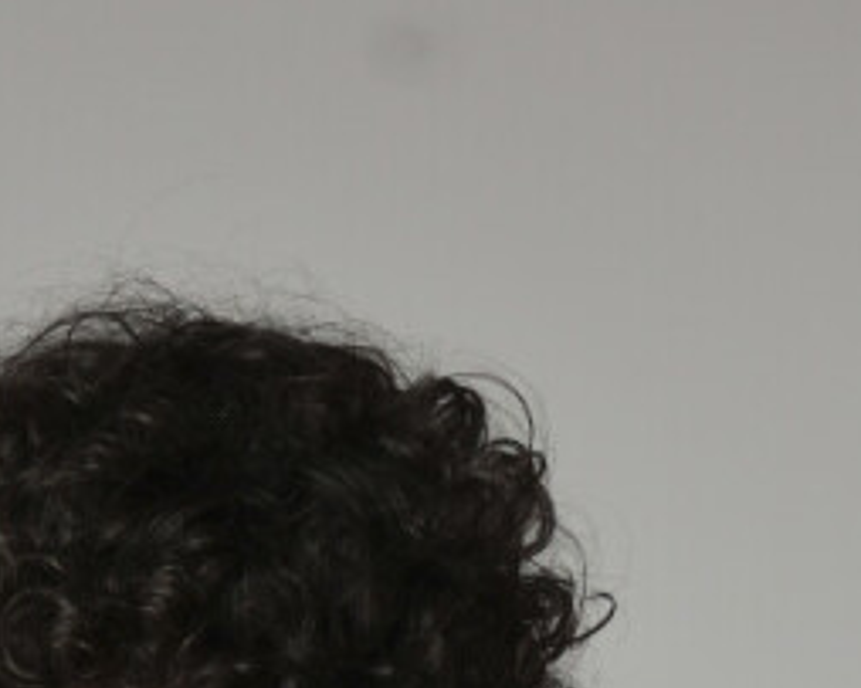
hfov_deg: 7.5
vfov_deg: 5.7
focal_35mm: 257
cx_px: -37
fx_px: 6546
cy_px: 1976
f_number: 5.6
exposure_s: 1/125
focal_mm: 58
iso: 400
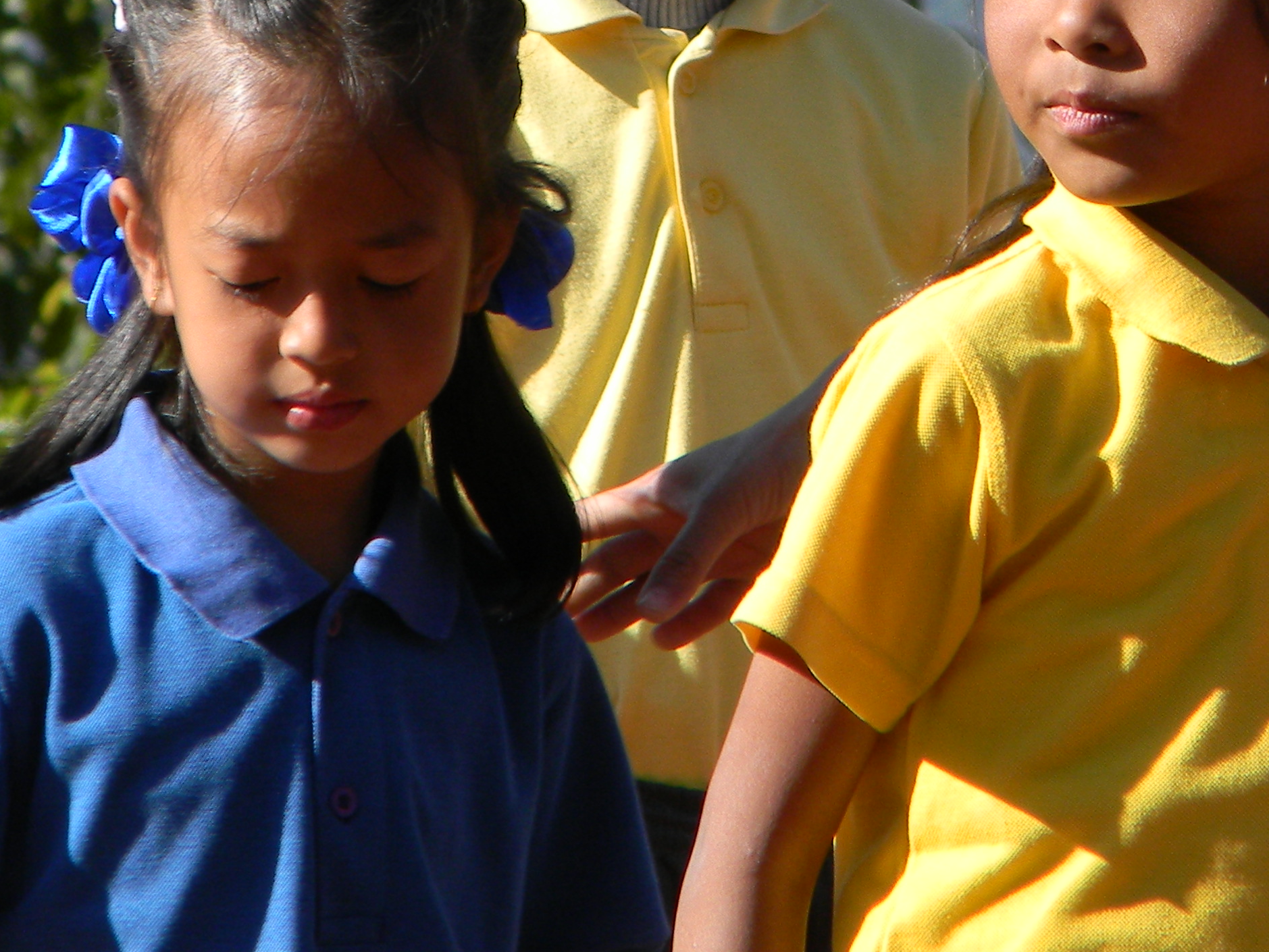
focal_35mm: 713
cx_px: 842
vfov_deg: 2.1
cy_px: 36
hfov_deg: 2.8
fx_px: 26143
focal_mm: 60.7
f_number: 5.4
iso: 80
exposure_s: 1/276
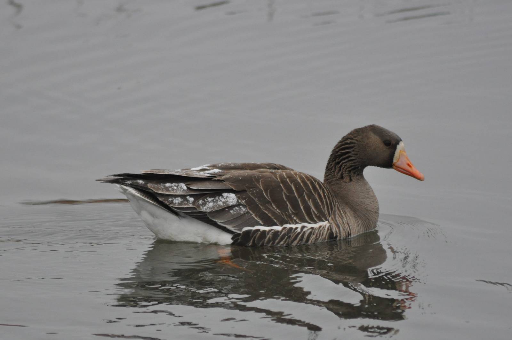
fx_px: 6393
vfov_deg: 3.0
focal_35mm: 450
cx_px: 256
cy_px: 170
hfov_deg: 4.6
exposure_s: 1/500
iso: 1400
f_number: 5.6
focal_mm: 300
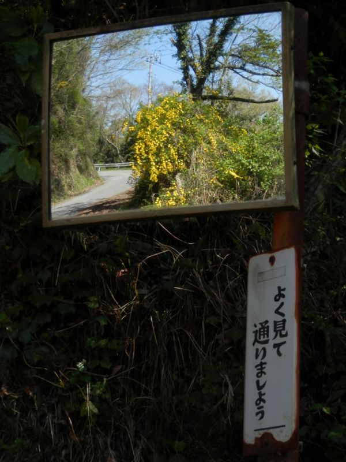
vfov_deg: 20.2
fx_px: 1293
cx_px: 173
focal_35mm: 97
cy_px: 231
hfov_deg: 15.2
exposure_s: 1/200
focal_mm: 17.3
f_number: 4.9
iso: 80
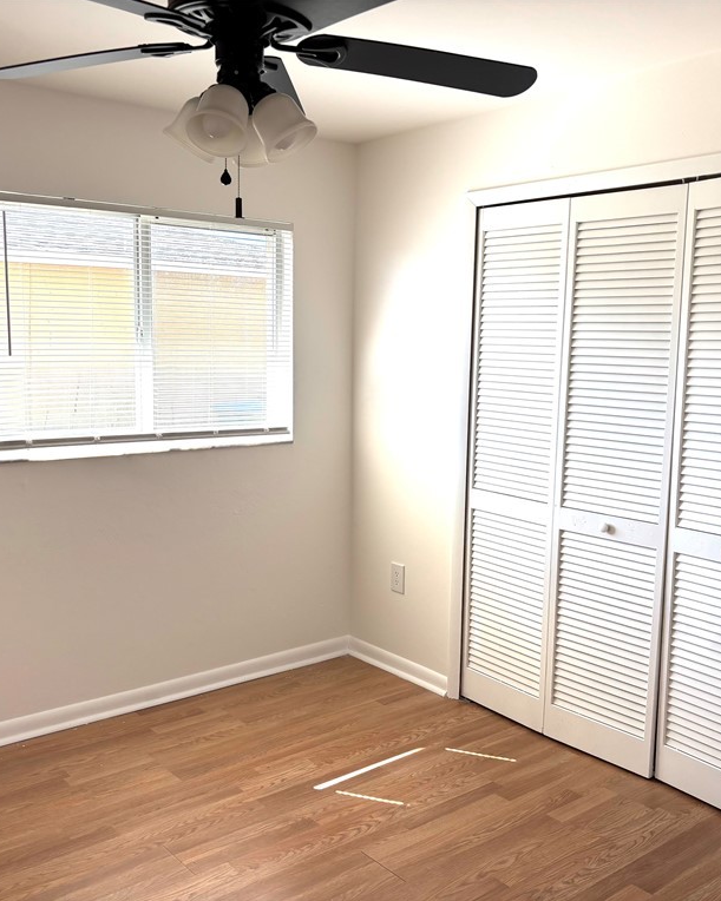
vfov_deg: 52.9
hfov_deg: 43.3
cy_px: 450
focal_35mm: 34
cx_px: 342
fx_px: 907
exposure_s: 1/315
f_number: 1.6
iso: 50
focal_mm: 5.96
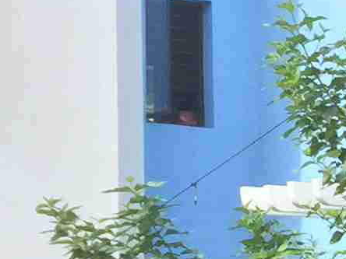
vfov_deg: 6.9
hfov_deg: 8.0
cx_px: 1022
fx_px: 2129
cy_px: 362
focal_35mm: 213
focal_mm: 4.15
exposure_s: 1/670
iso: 32
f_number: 2.2
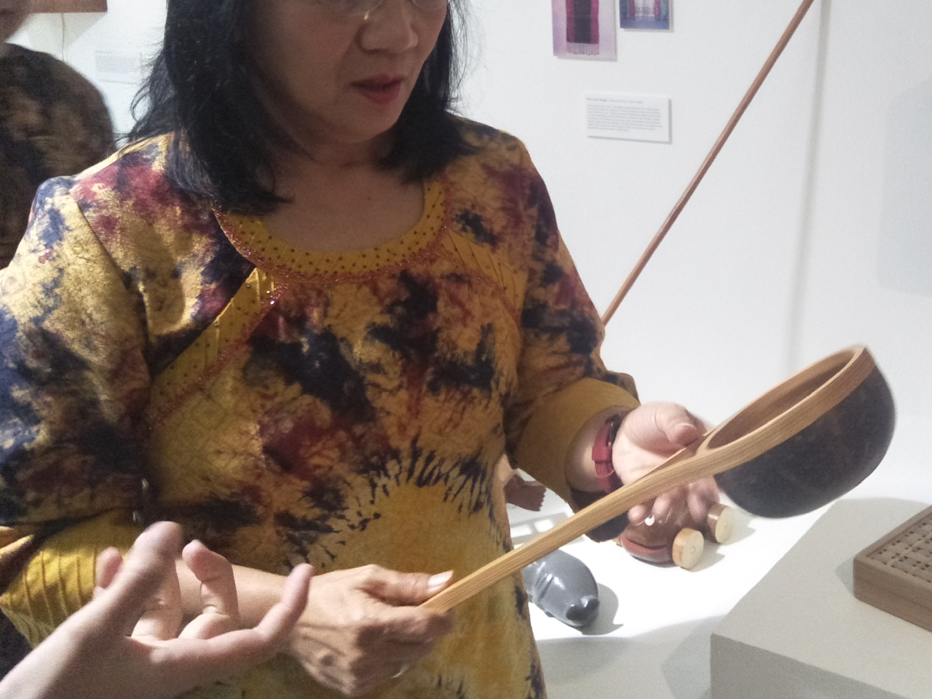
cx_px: 690
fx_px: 835
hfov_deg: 55.7
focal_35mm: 31
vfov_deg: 44.1
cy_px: 183
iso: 290
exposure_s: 1/33
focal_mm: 3.46
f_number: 2.2
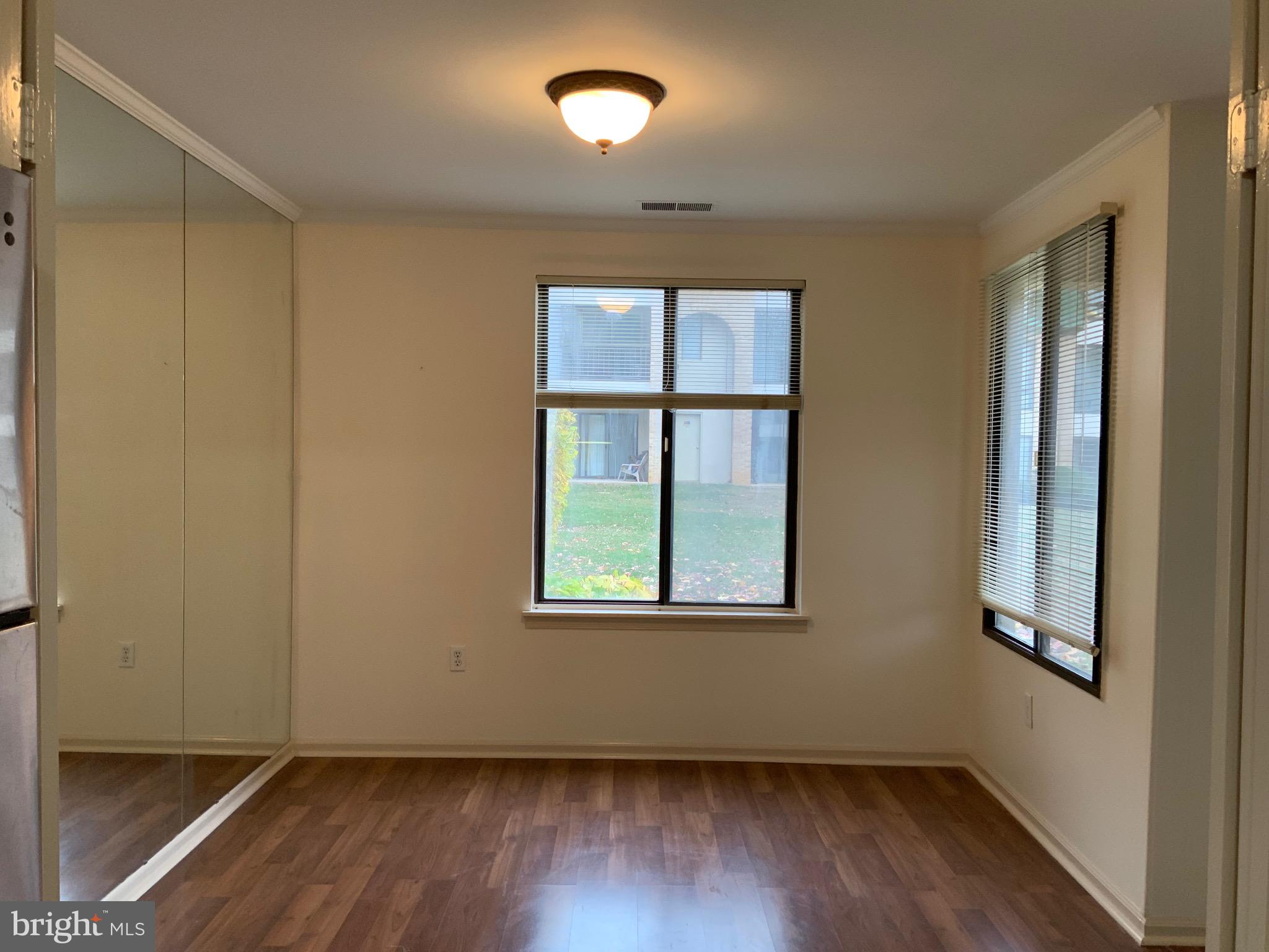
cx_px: 634
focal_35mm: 29
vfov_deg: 48.2
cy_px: 476
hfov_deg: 61.7
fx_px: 1063
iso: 50
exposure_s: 1/60
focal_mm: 3
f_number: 1.8
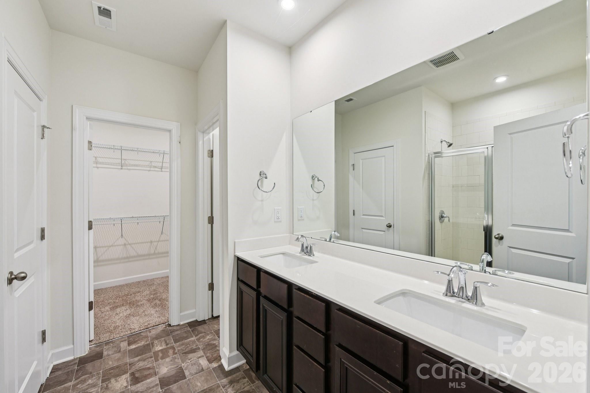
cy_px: 196
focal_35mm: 15
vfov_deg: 77.3
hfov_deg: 100.4
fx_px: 246
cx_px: 295
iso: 200
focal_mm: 15
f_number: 8
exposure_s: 1/13
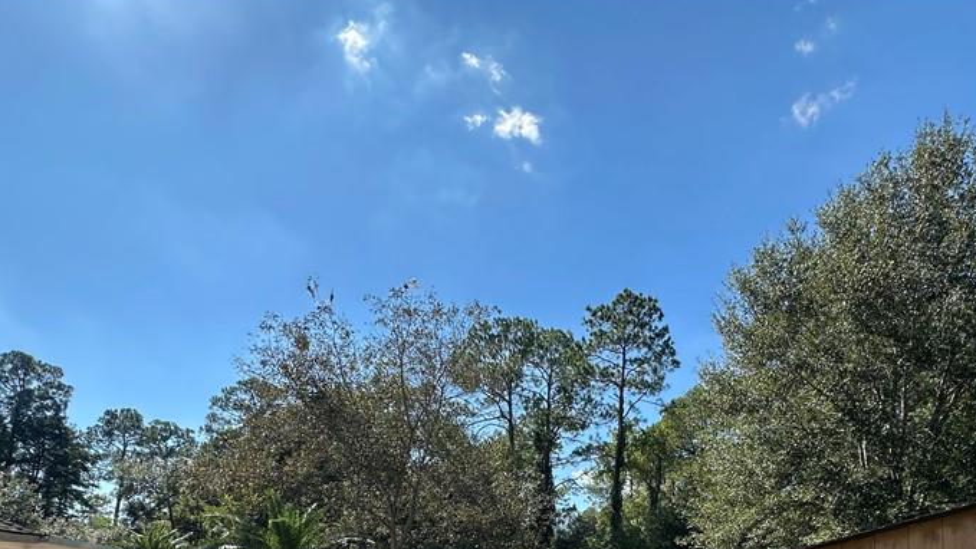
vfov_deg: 43.1
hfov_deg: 78.6
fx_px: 595
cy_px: 540
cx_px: 526
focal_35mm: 23
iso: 40
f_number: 2.2
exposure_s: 1/842
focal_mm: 2.22
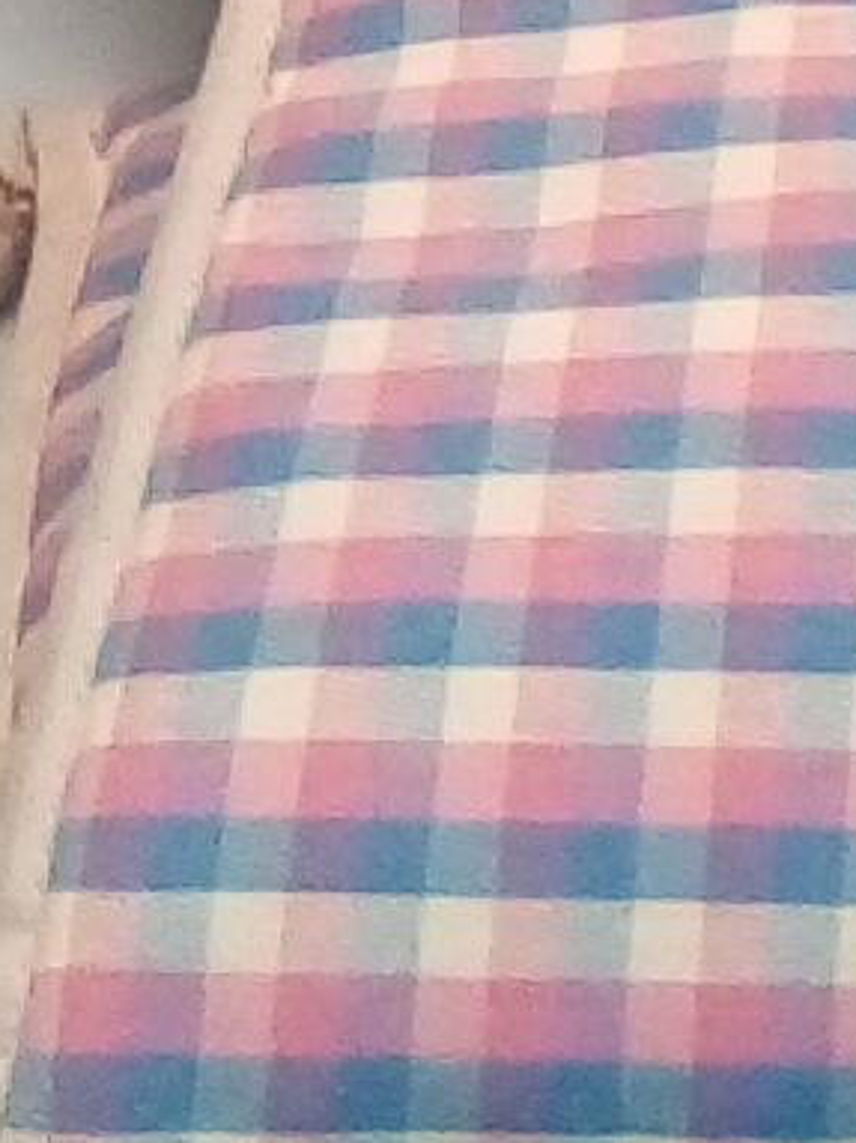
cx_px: 1351
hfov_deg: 12.0
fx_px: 3860
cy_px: -588
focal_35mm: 117
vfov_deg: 15.5
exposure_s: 1/25
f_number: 2.2
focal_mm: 2.27
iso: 153
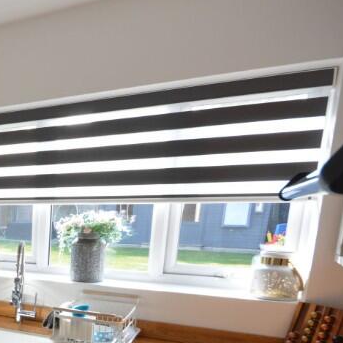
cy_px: 300
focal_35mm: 38
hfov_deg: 33.4
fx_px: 426
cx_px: -92
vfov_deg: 40.9
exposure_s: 1/50
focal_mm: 10
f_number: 8
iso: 400
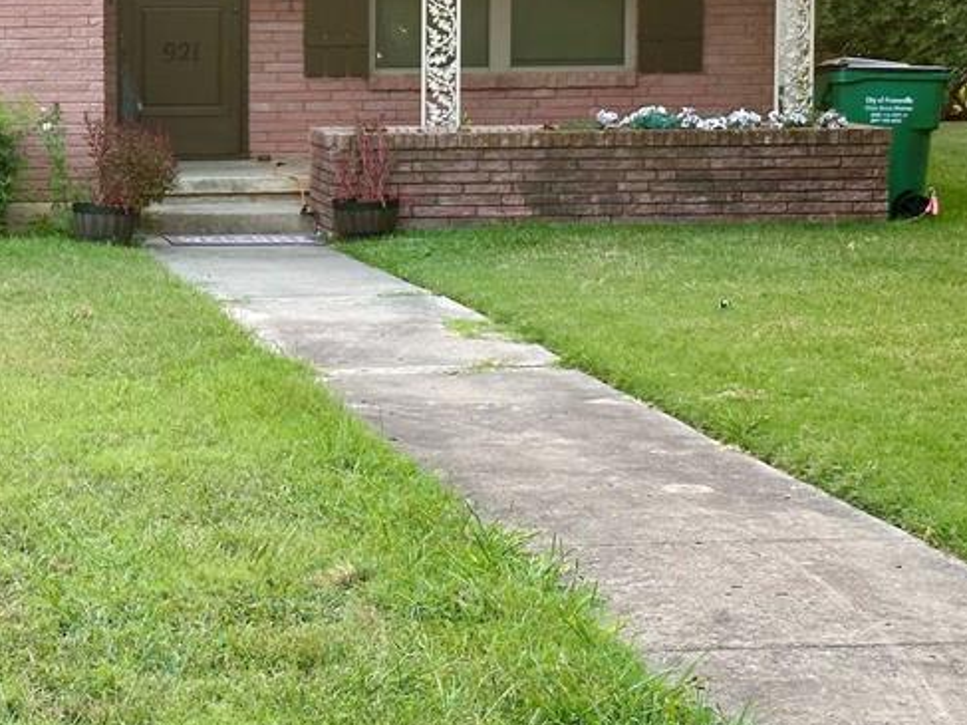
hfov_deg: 19.1
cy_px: 294
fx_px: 2821
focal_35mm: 101
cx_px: 91
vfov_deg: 14.6
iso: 100
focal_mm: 6.86
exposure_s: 1/60
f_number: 1.78
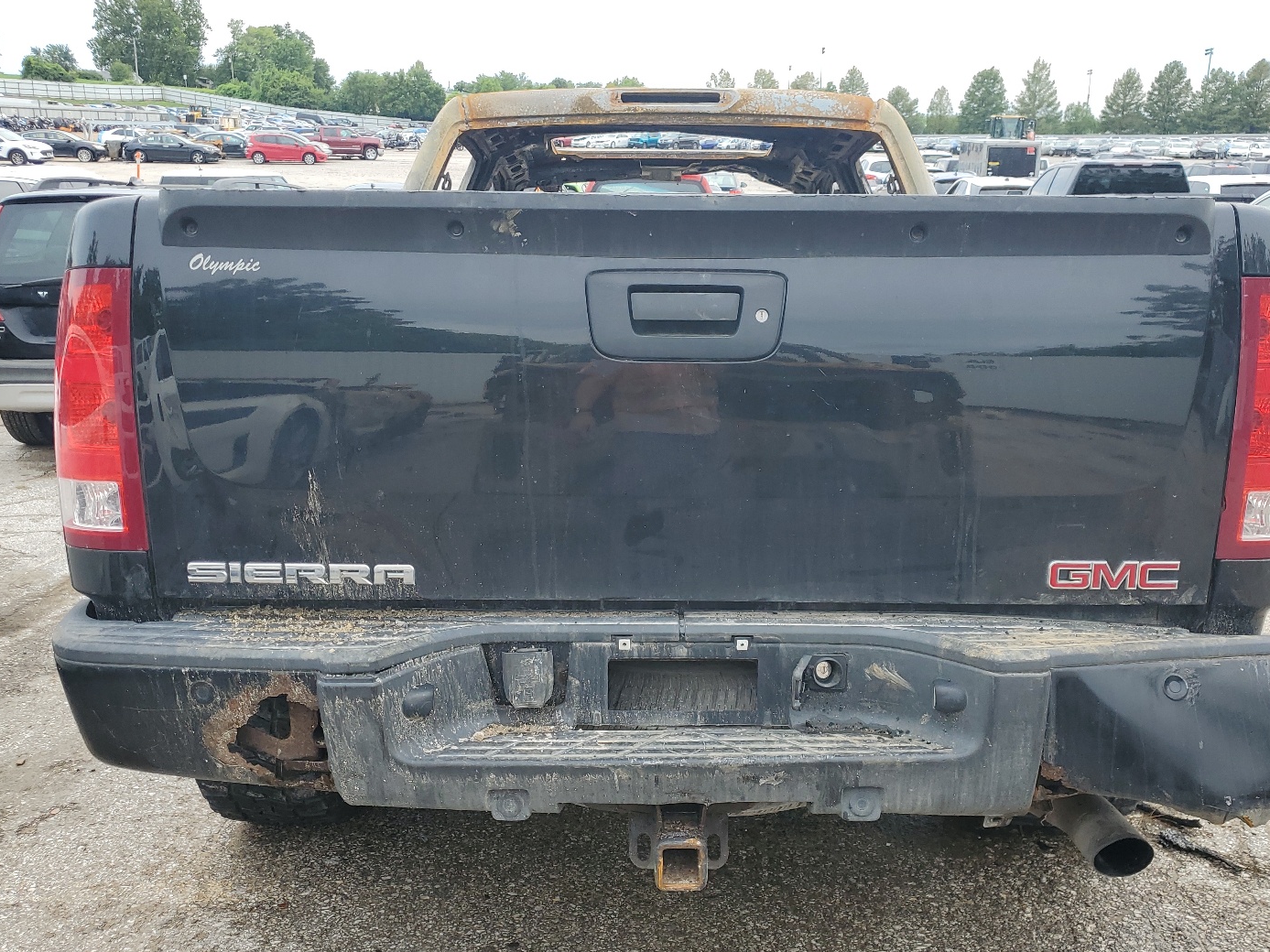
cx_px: 671
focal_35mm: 30
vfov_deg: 46.8
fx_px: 1101
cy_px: 501
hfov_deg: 59.9
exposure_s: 1/714
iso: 50
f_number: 1.5
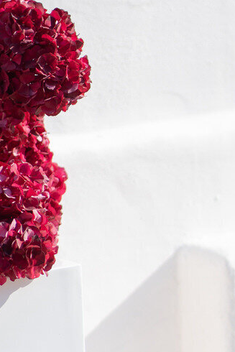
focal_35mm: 312
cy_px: 360
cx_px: 105
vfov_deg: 6.6
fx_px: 3053
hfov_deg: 4.4
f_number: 1.8
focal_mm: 85
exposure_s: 1/5000
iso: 125
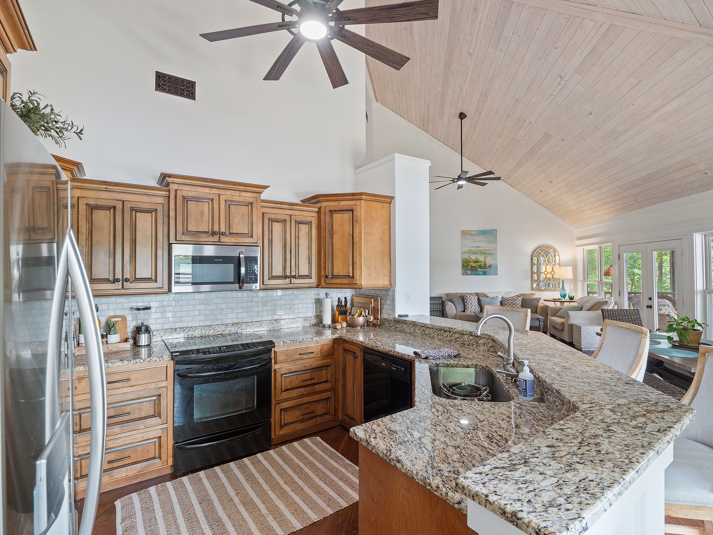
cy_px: 268
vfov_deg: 78.1
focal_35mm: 16
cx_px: 356
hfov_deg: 94.5
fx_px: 330
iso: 400
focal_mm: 8
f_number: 5.6
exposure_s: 1/8
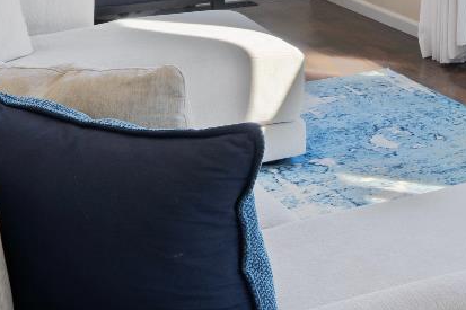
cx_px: 469
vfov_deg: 15.2
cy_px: -207
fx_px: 1035
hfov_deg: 24.2
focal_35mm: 80
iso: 160
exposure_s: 1/6
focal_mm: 22
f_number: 8
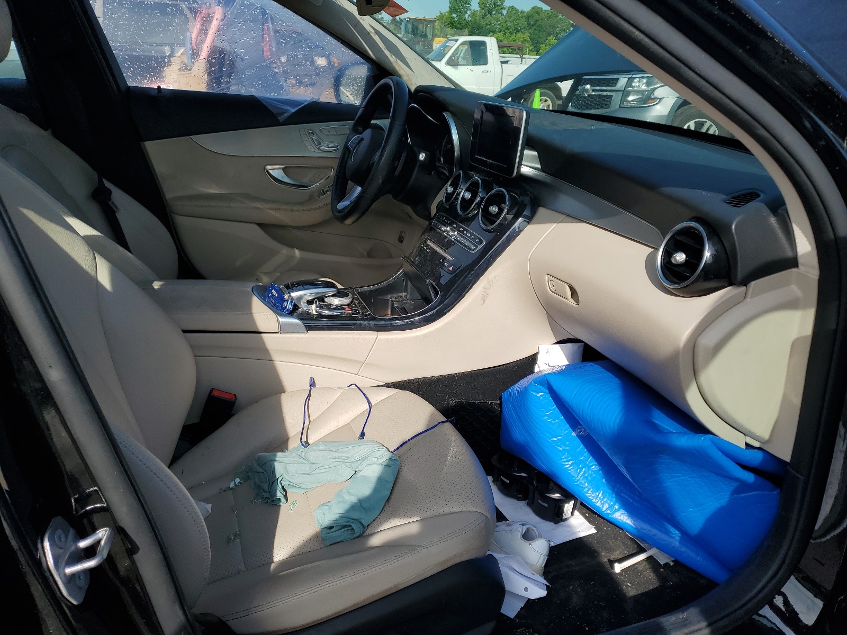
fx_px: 636
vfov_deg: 53.1
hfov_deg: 67.3
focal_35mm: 26
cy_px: 318
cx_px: 424
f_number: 1.5
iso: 50
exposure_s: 1/2500
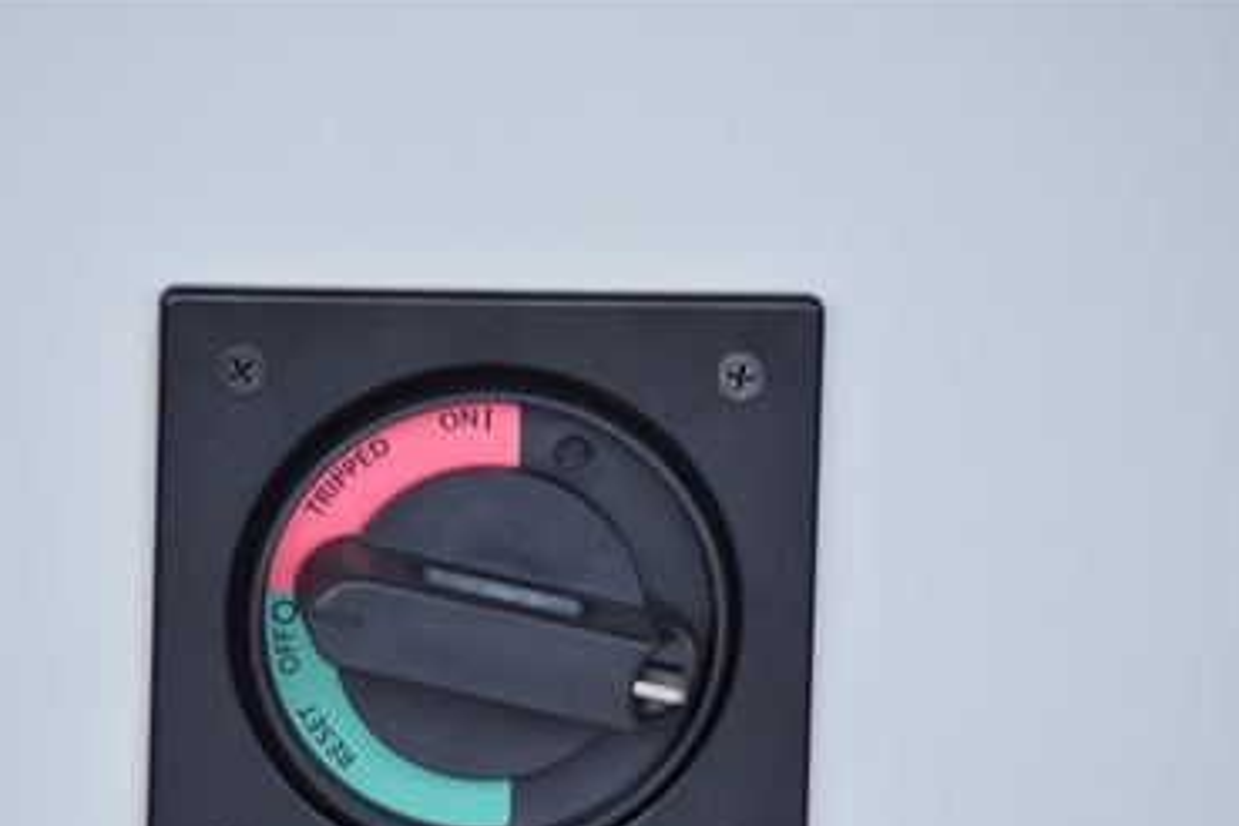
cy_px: 544
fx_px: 14006
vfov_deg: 3.4
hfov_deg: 5.1
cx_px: 510
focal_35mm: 407
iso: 1250
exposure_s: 1/60
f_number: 6.3
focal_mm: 200
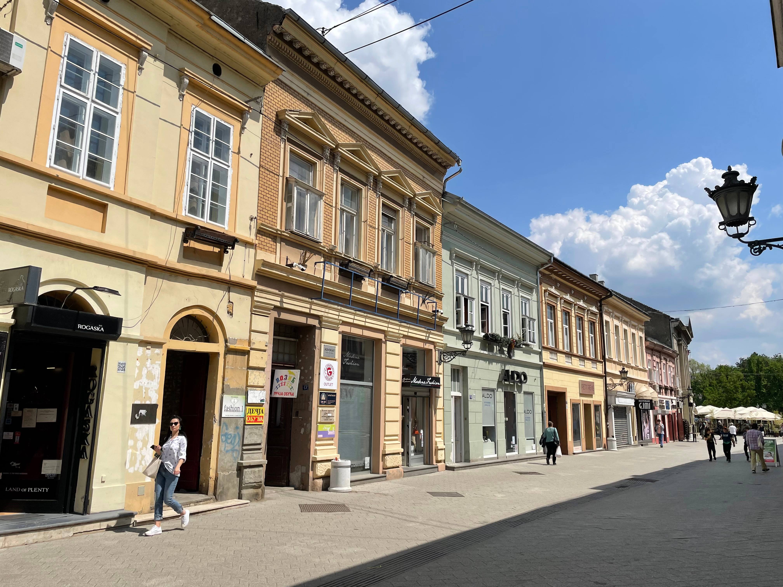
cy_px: 294
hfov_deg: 67.3
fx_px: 588
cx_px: 392
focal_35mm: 26
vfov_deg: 53.1
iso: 32
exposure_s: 1/6135
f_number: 1.6
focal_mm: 4.2
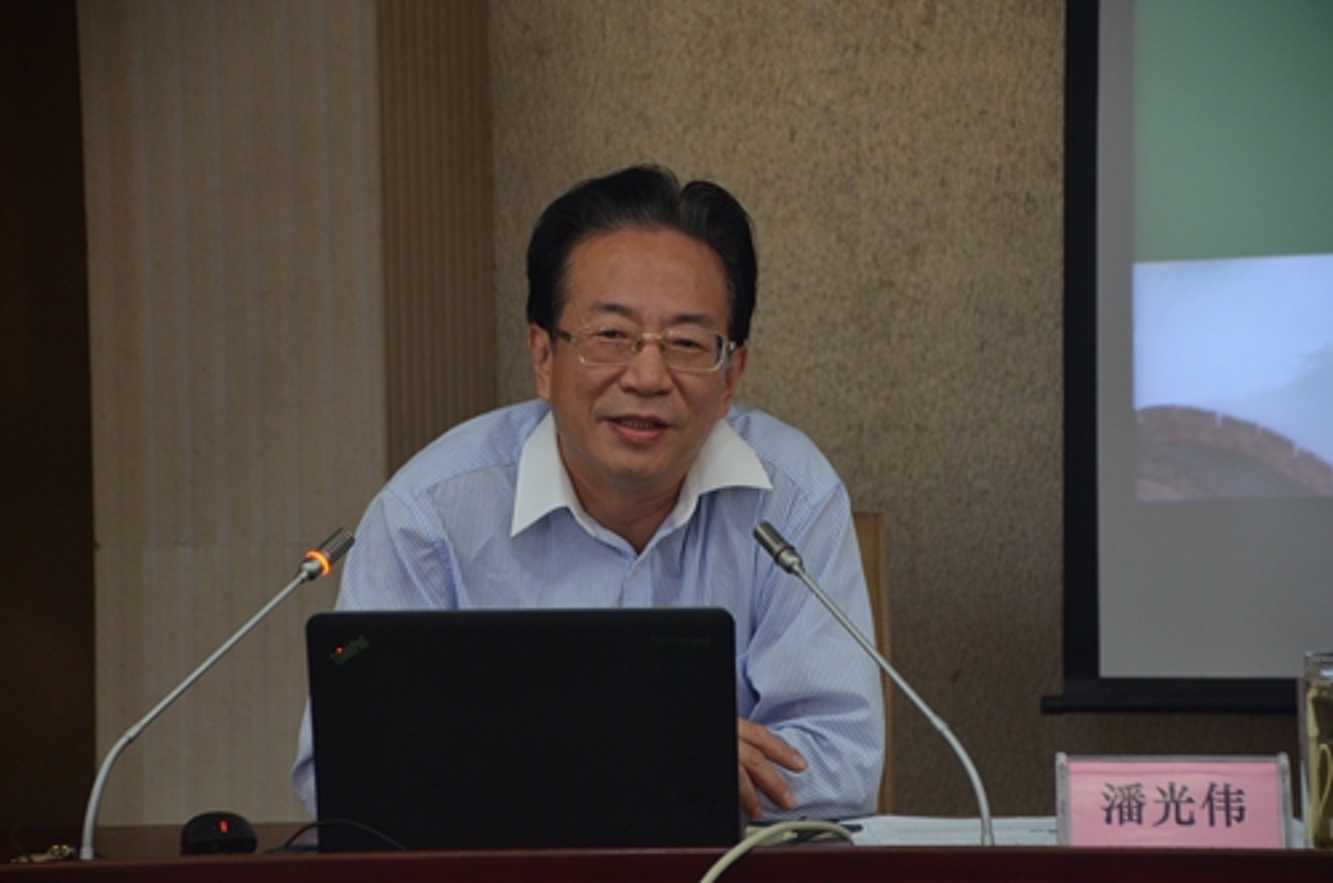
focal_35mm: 129
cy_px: 442
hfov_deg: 15.9
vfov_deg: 10.6
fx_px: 4766
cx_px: 666
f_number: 5.3
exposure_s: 1/30
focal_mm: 86
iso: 1100
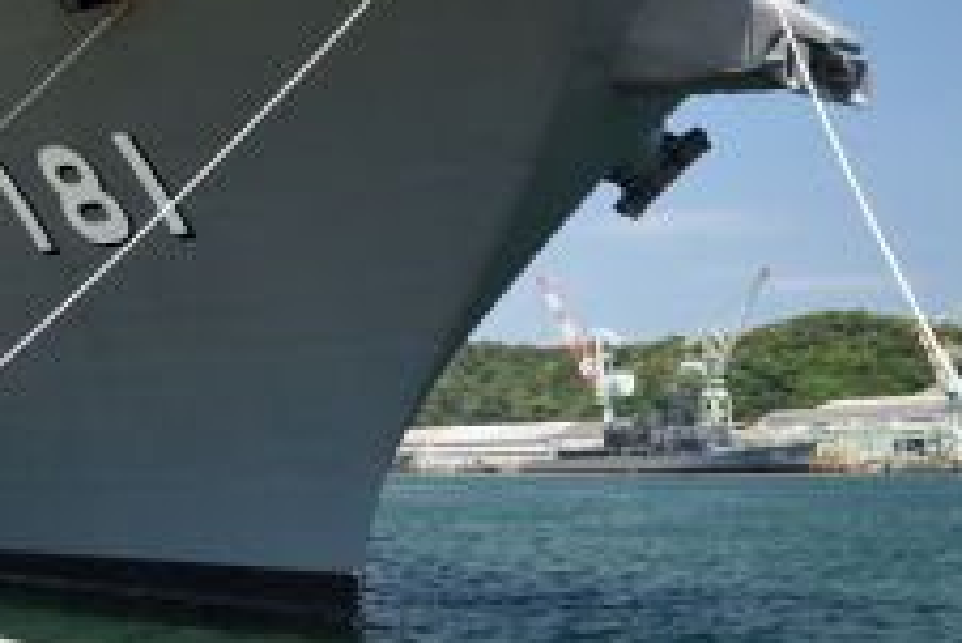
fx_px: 1364
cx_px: 128
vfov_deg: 25.6
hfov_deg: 36.8
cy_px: 55
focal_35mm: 51
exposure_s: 1/90
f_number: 11
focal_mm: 24
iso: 200
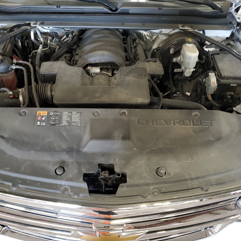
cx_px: 106
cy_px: 119
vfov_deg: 52.5
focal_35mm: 31
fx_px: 244
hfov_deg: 52.4
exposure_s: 1/30
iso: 325
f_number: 1.5
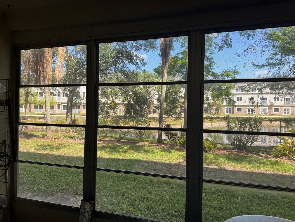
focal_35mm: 24
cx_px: 148
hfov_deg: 71.6
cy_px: 111
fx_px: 205
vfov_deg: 56.8
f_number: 1.78
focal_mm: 6.76
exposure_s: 1/912
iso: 80
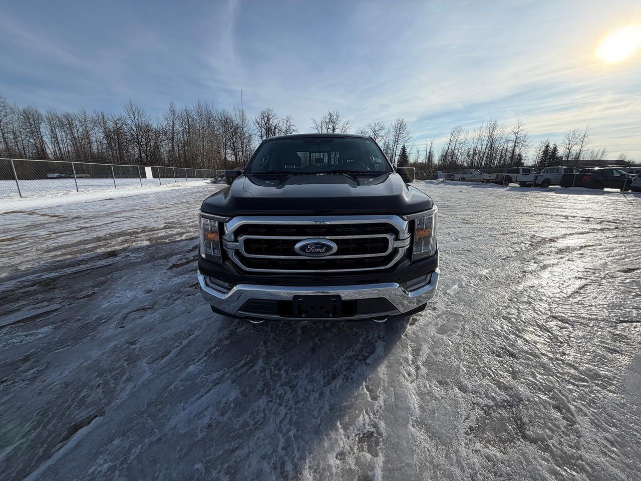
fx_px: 259
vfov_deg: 85.7
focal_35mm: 14
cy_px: 240
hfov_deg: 102.1
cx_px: 320
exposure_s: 1/1961
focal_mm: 2.22
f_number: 2.2
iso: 32
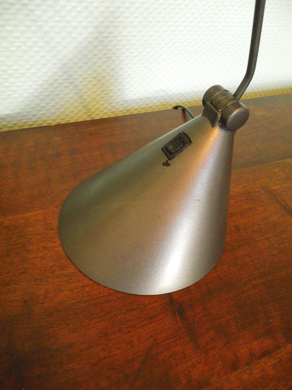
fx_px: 315
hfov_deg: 49.7
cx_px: 146
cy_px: 195
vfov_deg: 63.4
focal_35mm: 28
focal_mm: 4.9
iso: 800
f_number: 2.6
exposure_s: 1/25
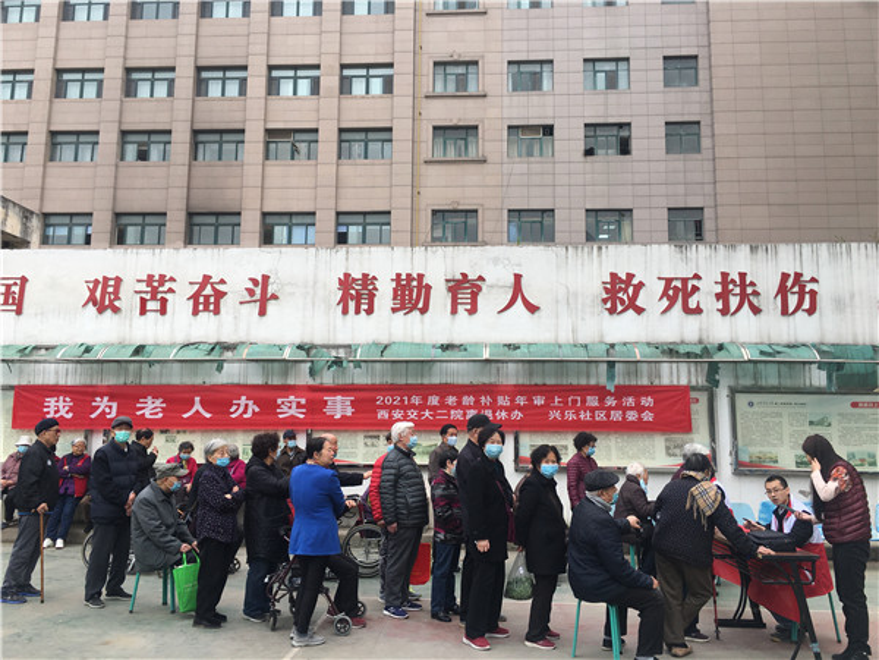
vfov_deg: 48.2
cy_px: 330
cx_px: 440
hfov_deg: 61.7
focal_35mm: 29
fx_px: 736
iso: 25
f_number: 2.2
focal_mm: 4.15
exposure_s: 1/390
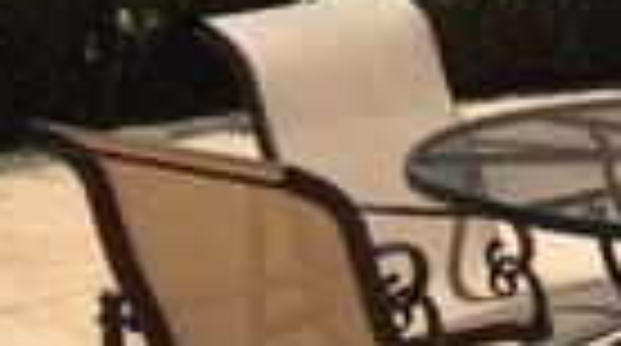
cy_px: -99
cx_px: 914
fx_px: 2416
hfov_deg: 13.8
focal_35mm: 147
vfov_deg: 8.1
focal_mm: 4.15
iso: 25
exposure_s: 1/3344
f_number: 2.2
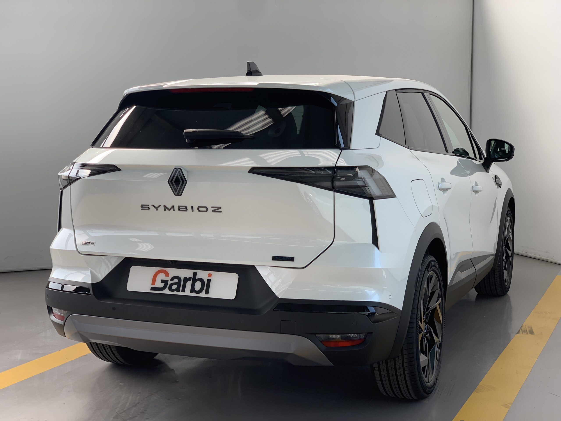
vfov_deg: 28.0
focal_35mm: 52
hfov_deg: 36.8
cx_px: 280
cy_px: 210
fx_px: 843
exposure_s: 1/104
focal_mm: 6
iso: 16
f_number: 2.4
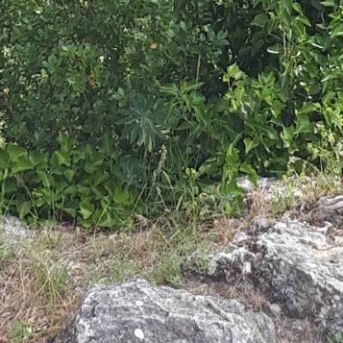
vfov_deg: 9.5
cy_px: -368
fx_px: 1917
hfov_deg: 10.2
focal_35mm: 171
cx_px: 270
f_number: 1.9
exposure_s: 1/354
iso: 40
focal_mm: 3.6
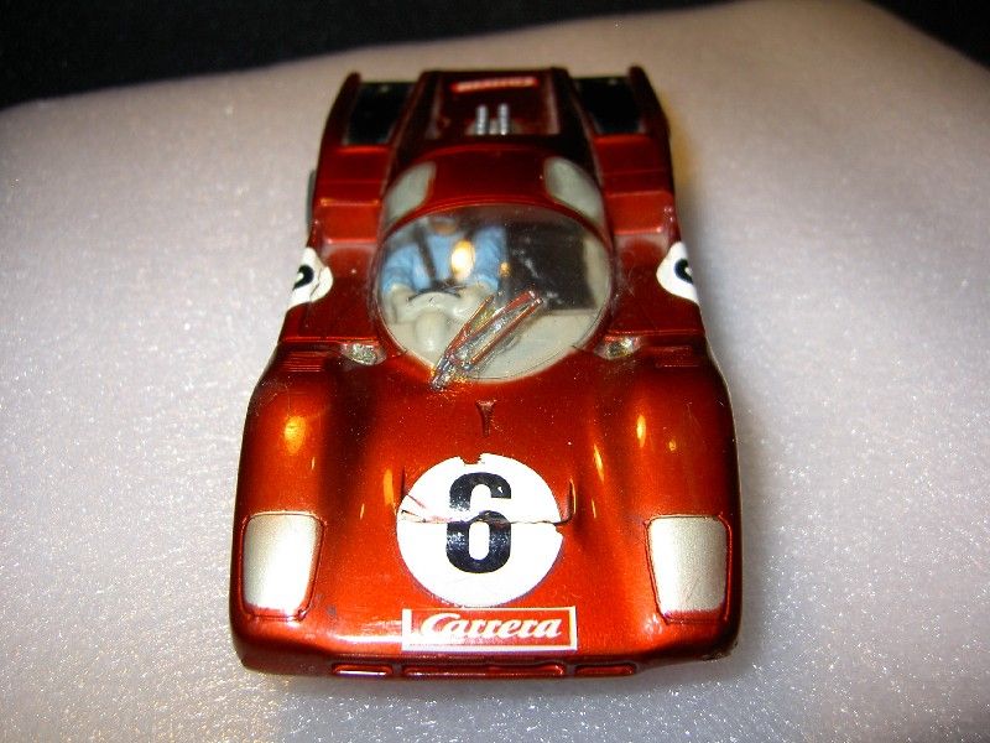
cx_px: 495
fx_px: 972
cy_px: 372
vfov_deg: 41.8
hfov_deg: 54.0
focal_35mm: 34
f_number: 2.8
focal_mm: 5.6
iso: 50
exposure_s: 1/60
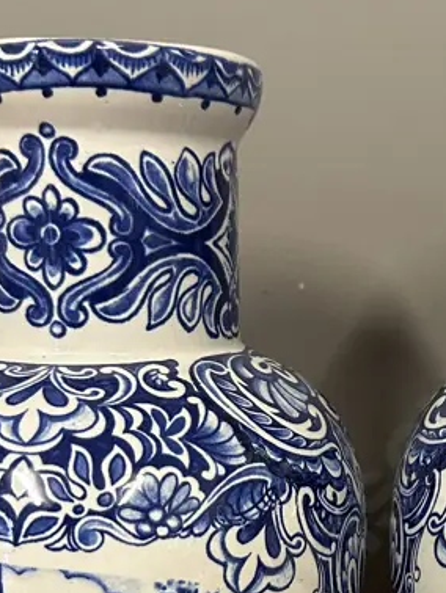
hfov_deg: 22.3
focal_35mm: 65
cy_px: 515
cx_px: 367
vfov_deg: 28.8
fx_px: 1115
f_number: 1.78
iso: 200
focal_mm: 6.86
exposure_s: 1/50
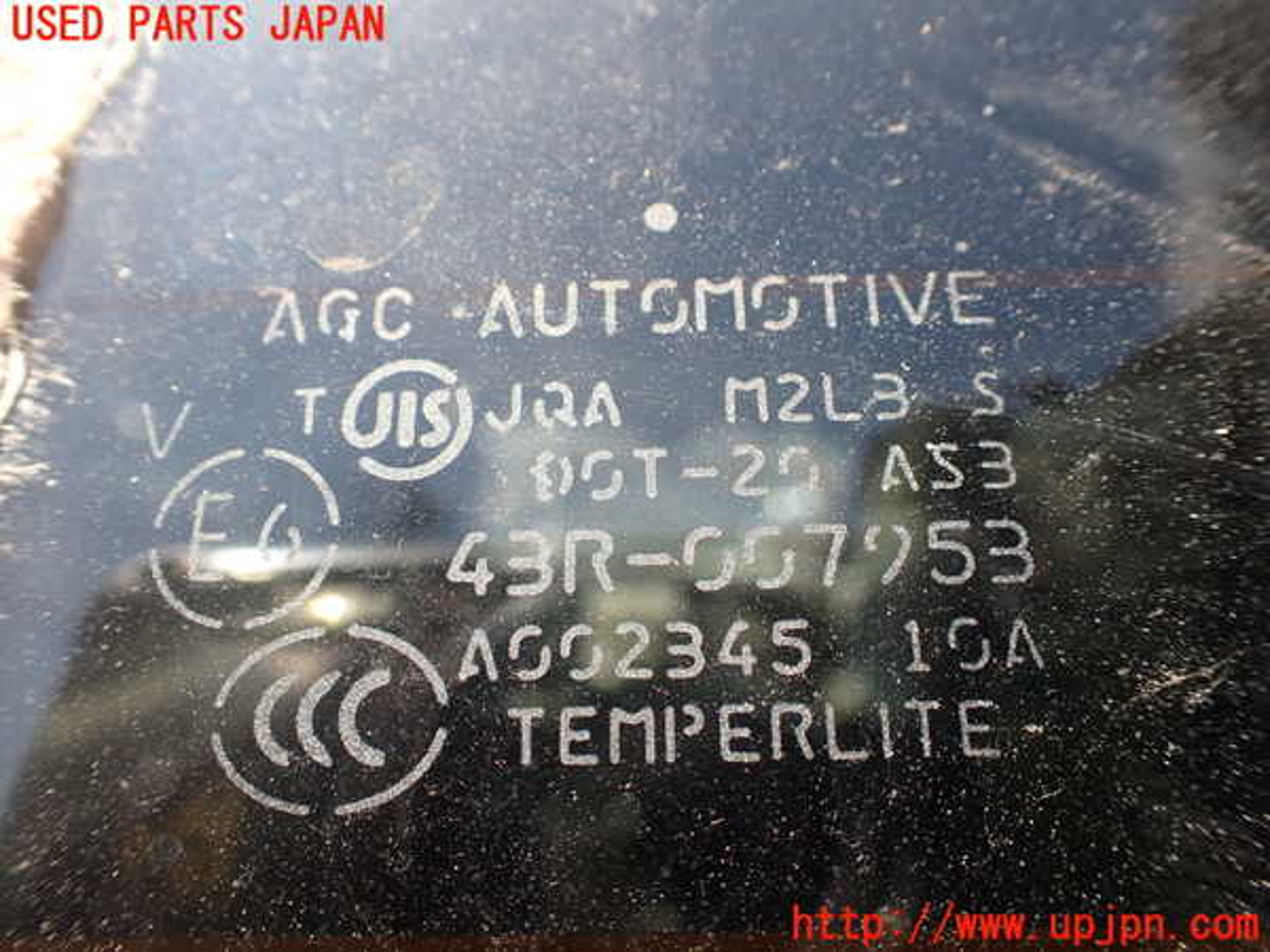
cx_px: 635
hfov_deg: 60.0
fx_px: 1101
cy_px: 476
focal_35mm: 30
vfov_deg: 46.8
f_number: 3.2
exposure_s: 1/320
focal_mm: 5.4
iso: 100
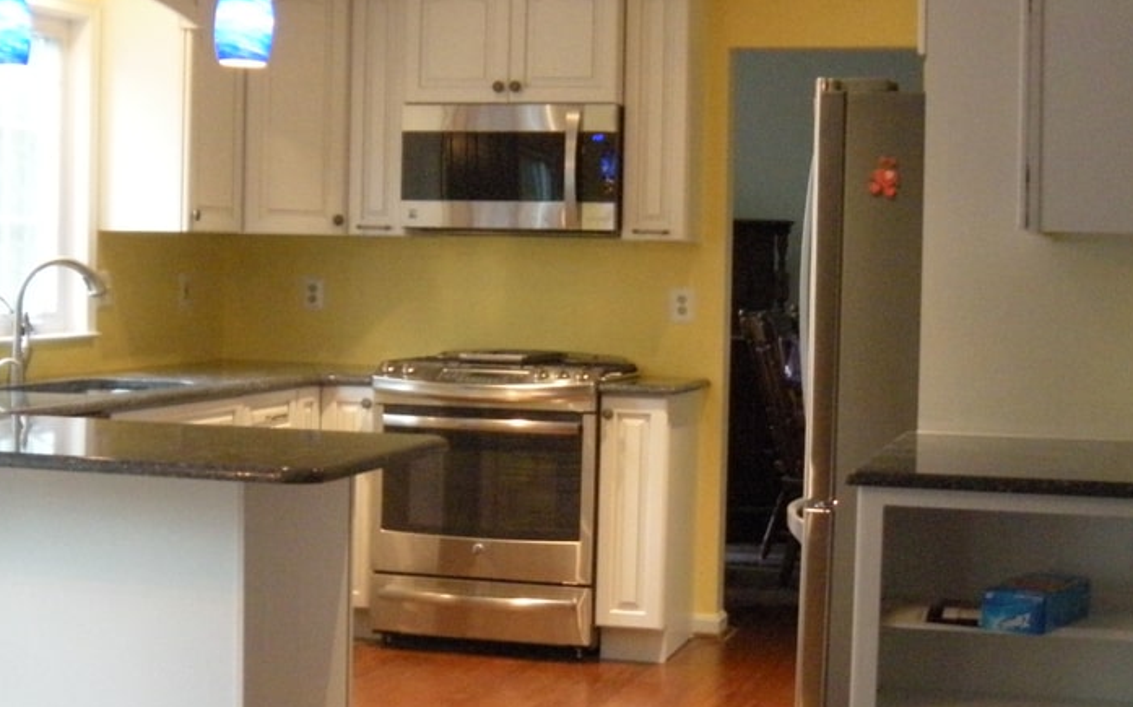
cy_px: 332
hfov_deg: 28.9
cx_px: 445
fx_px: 2191
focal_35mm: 71
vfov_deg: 18.3
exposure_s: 1/33.5
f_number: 3.8
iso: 400
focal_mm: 5.9
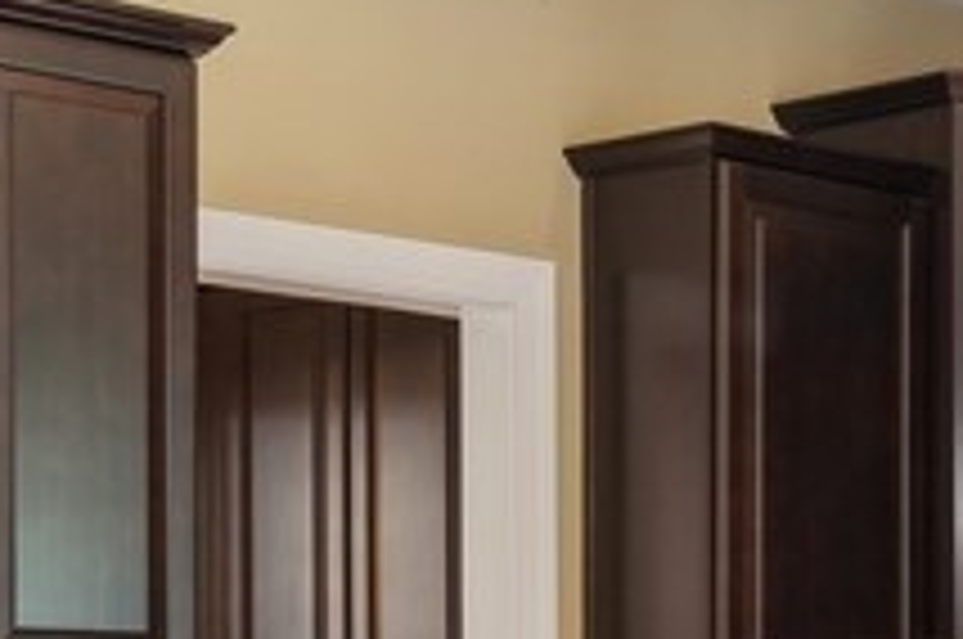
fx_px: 3259
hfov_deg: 16.8
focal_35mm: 122
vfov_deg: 11.0
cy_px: 776
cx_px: 522
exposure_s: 1/4
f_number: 7.1
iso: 160
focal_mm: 24
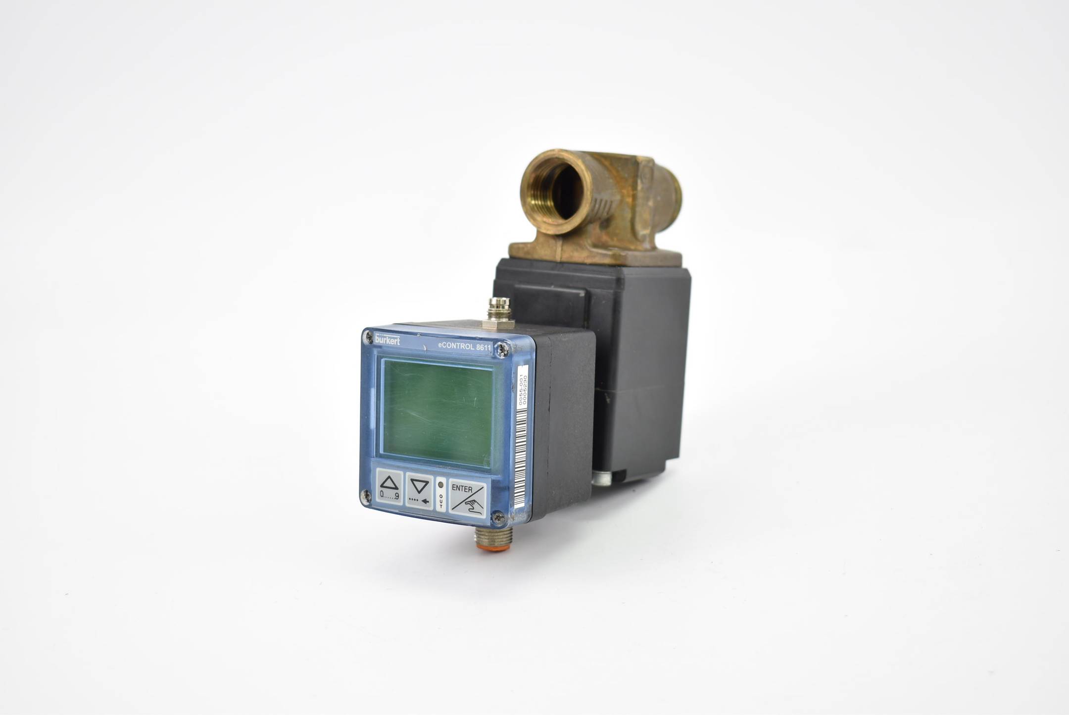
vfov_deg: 25.8
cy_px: 358
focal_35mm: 52
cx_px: 534
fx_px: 1560
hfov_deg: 37.8
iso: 100
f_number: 4.5
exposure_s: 1/25
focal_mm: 35
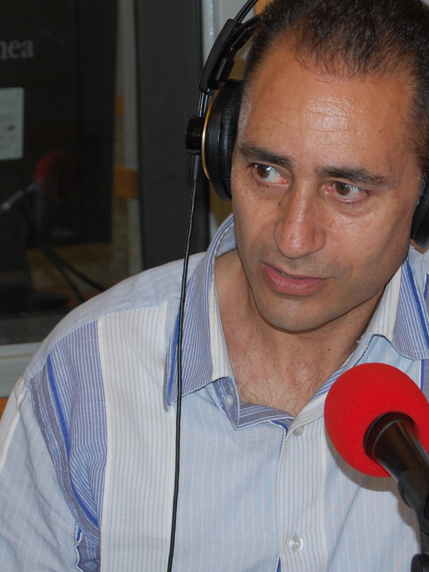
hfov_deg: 8.9
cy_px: 249
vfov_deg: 11.9
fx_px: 2743
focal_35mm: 166
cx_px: 282
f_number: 5.6
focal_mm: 55
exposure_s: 1/60
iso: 400
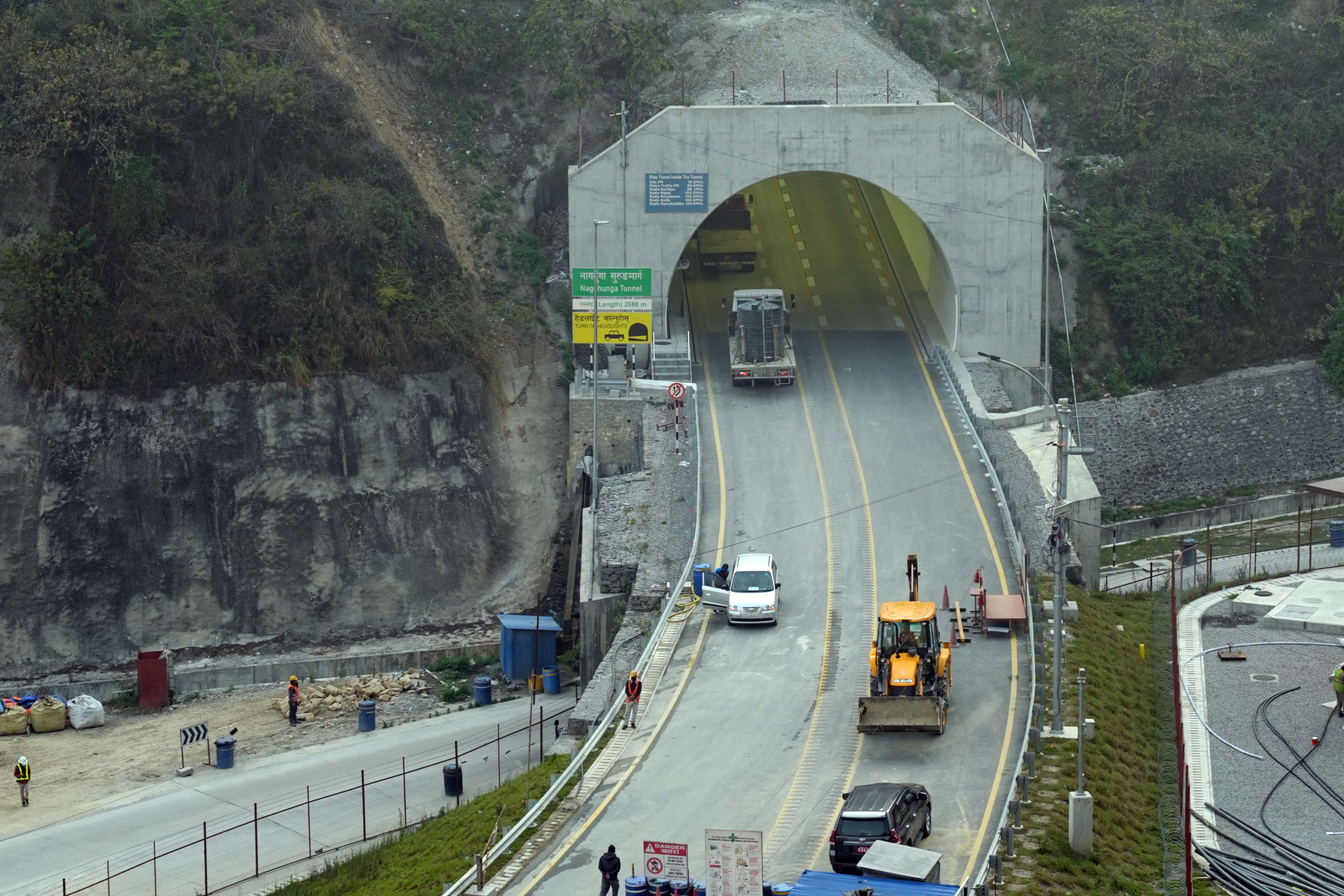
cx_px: 672
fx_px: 3920
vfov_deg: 13.0
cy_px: 448
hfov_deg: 19.5
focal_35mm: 105
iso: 400
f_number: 9
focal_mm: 70
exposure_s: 1/250
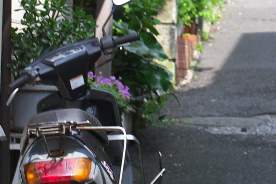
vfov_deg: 5.3
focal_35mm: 257
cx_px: 318
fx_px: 1970
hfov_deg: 7.9
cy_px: -155
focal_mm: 42
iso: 100
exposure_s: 1/125
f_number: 5.3
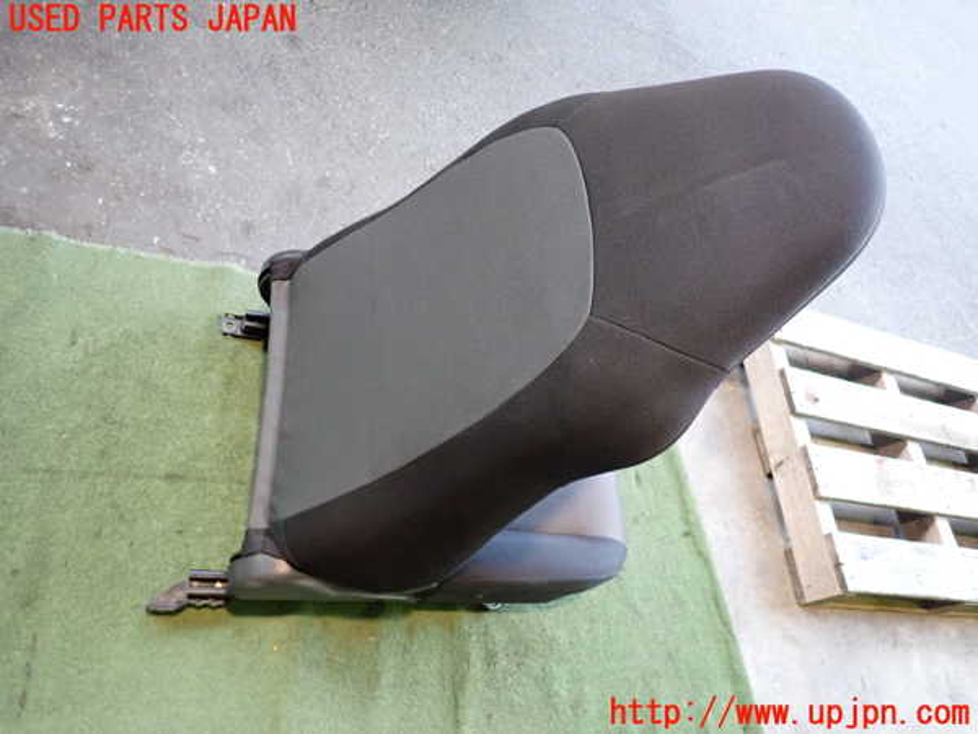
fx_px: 706
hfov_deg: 69.4
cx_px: 489
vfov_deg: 54.9
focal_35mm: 25
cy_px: 367
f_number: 5.6
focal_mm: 4.5
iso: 800
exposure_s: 1/10
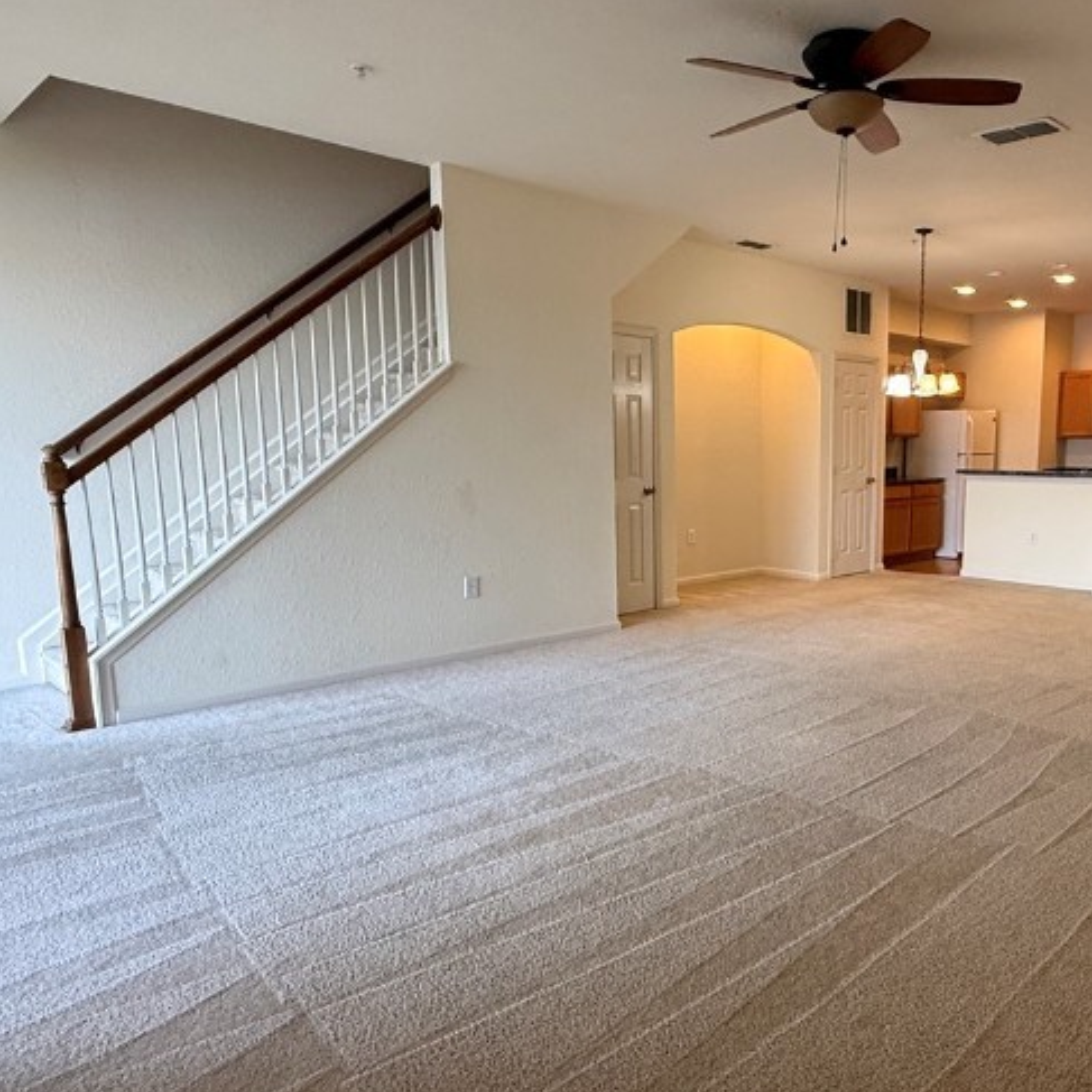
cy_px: 583
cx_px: 787
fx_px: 928
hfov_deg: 58.5
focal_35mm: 26
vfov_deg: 60.9
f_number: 2.2
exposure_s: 1/120
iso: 200
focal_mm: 2.22
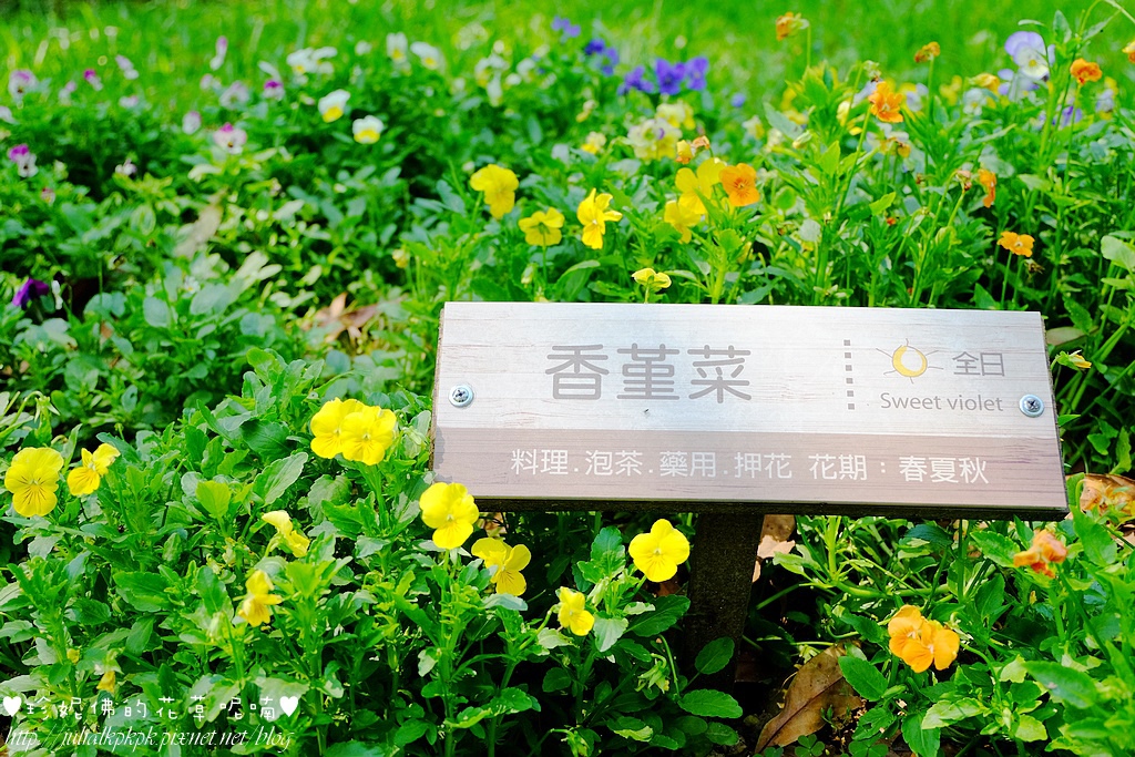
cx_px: 568
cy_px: 378
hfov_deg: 50.7
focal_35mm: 38
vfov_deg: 35.1
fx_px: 1198
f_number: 4.5
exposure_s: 1/680
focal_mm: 25.6
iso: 400
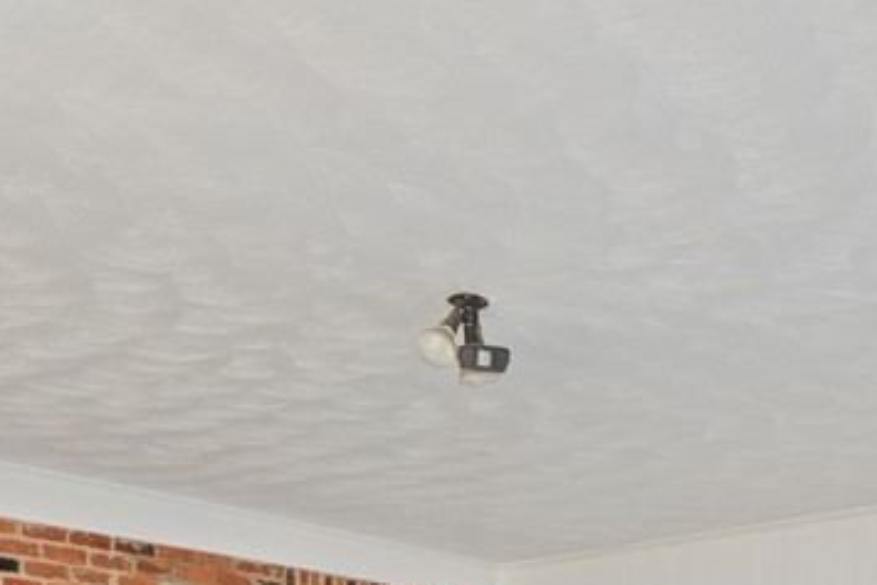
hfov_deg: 37.9
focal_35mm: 52
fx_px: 1267
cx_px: 561
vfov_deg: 23.5
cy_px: 726
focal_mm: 17
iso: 640
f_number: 8
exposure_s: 1/13
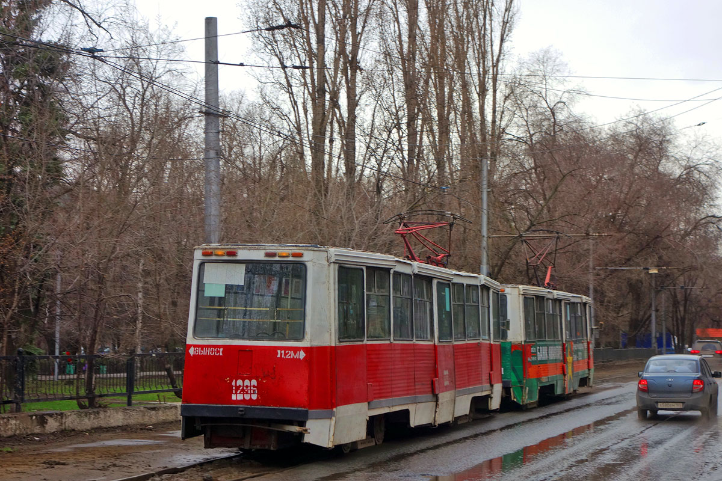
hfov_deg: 29.2
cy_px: 240
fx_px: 1384
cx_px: 361
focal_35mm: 69
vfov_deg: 19.7
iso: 125
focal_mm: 25.63
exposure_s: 1/100
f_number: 4.5
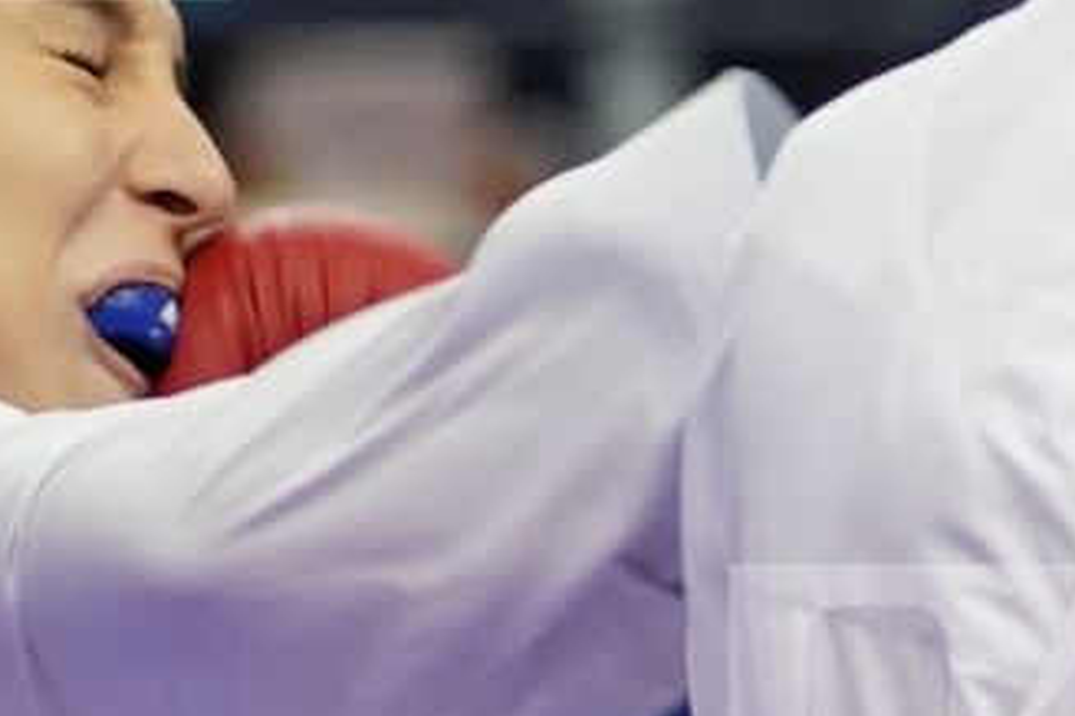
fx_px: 26335
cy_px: 864
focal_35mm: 882
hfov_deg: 2.3
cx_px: -79
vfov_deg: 1.6
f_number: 2.8
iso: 3200
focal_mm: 107
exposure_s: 1/1000
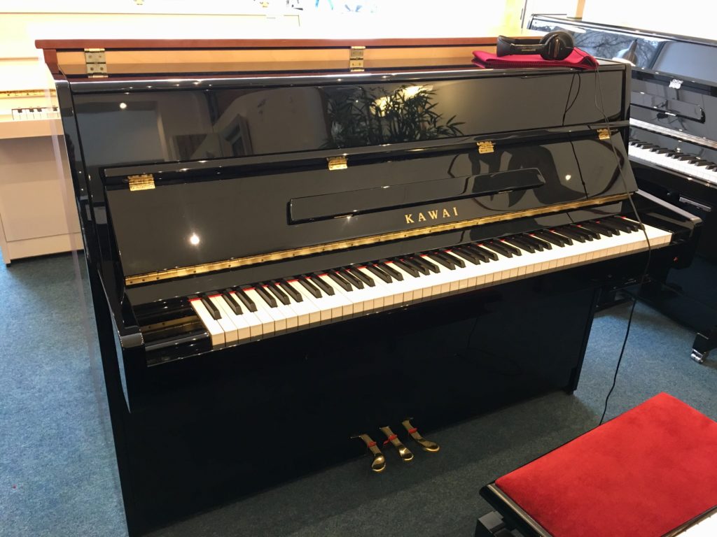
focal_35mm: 29
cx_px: 358
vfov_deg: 48.2
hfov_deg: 61.7
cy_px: 268
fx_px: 601
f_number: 2.2
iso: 80
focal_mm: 4.15
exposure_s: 1/17
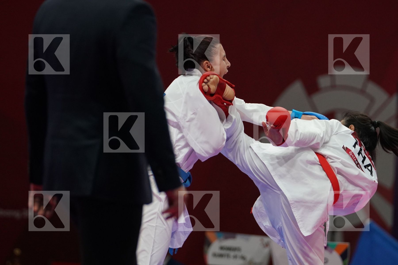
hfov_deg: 6.1
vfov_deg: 4.1
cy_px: 132
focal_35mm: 337
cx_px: 199
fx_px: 3725
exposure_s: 1/1000
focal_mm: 225
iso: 2500
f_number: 4
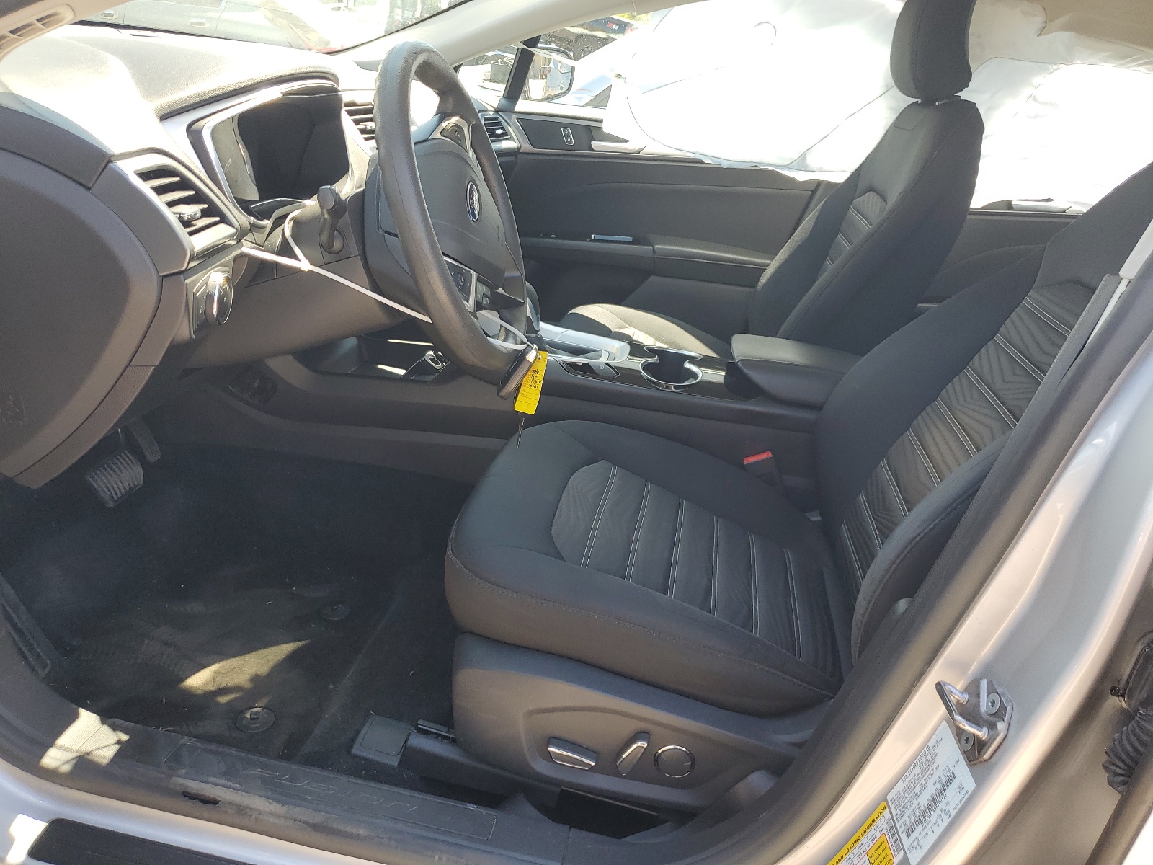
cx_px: 576
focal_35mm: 26
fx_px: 866
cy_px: 432
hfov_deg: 67.3
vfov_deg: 53.1
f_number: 1.5
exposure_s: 1/263
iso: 50
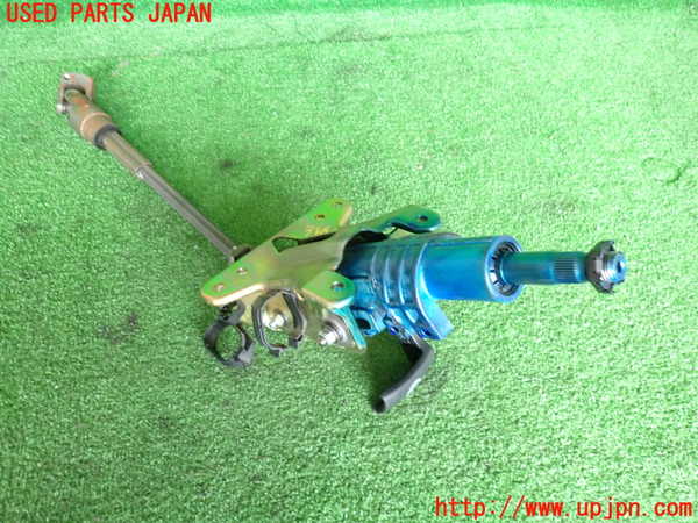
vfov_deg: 54.9
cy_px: 262
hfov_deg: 69.4
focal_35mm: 25
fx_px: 504
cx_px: 349
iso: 200
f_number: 2
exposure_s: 1/50
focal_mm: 4.5
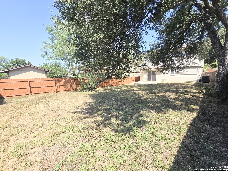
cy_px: 86
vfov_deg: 89.9
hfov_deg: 106.2
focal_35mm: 13
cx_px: 114
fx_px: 86
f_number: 2.2
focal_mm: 2.2
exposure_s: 1/1120
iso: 50
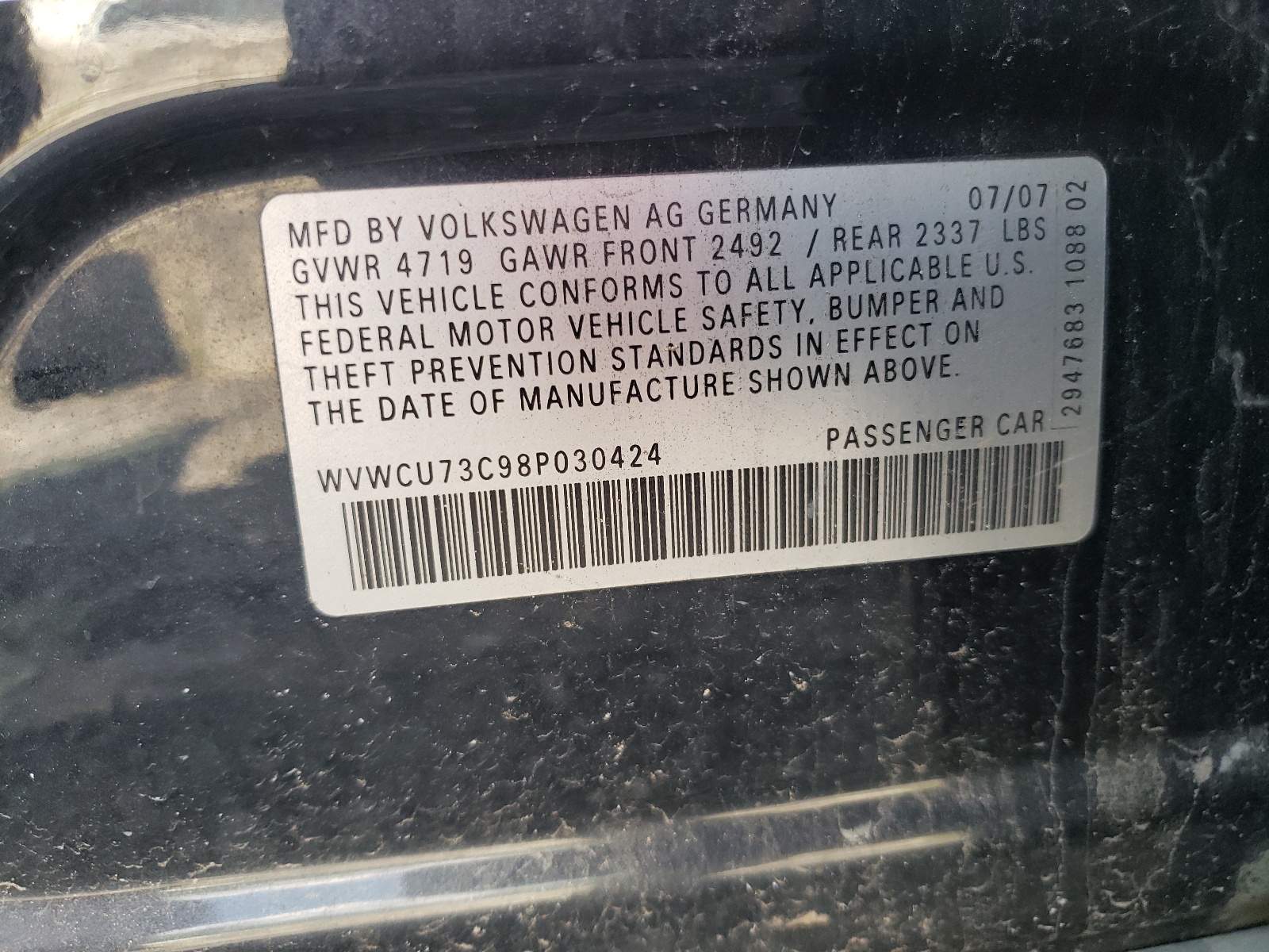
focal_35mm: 26
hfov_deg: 67.3
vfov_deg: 53.1
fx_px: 953
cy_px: 476
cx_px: 634
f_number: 1.5
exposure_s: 1/120
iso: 82
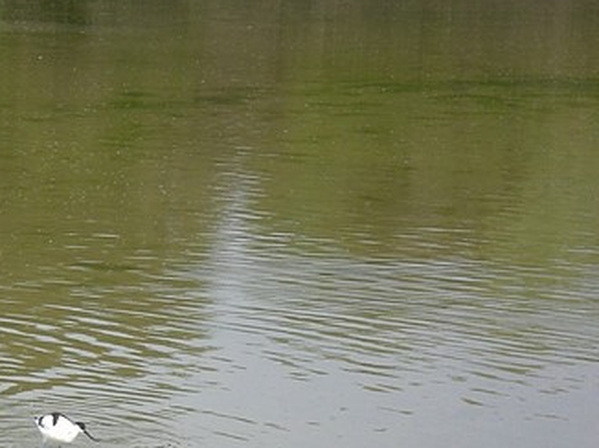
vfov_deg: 5.3
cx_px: 70
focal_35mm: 280
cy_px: 442
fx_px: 4842
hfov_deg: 7.1
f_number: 5.9
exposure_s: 1/250
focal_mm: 18.9
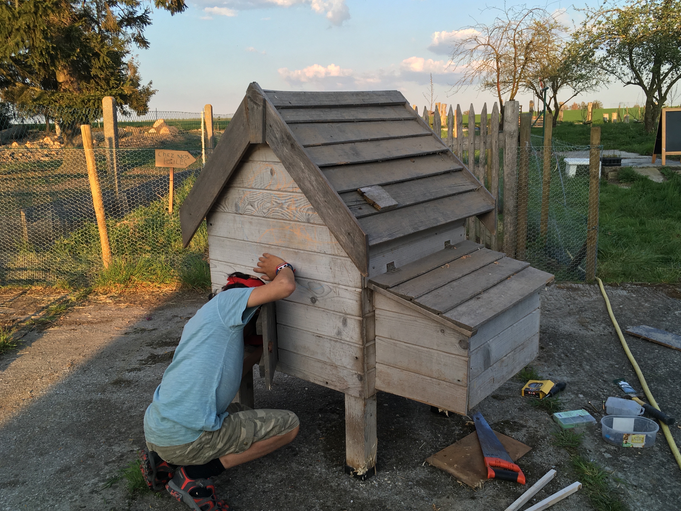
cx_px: 356
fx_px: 630
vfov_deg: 44.1
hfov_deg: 56.8
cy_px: 275
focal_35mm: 32
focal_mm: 4.15
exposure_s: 1/257
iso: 25
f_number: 2.2
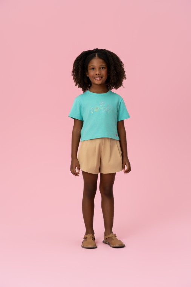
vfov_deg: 27.3
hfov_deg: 18.4
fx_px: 589
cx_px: 96
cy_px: 145
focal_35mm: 74
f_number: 6.3
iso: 100
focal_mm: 73
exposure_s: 1/125
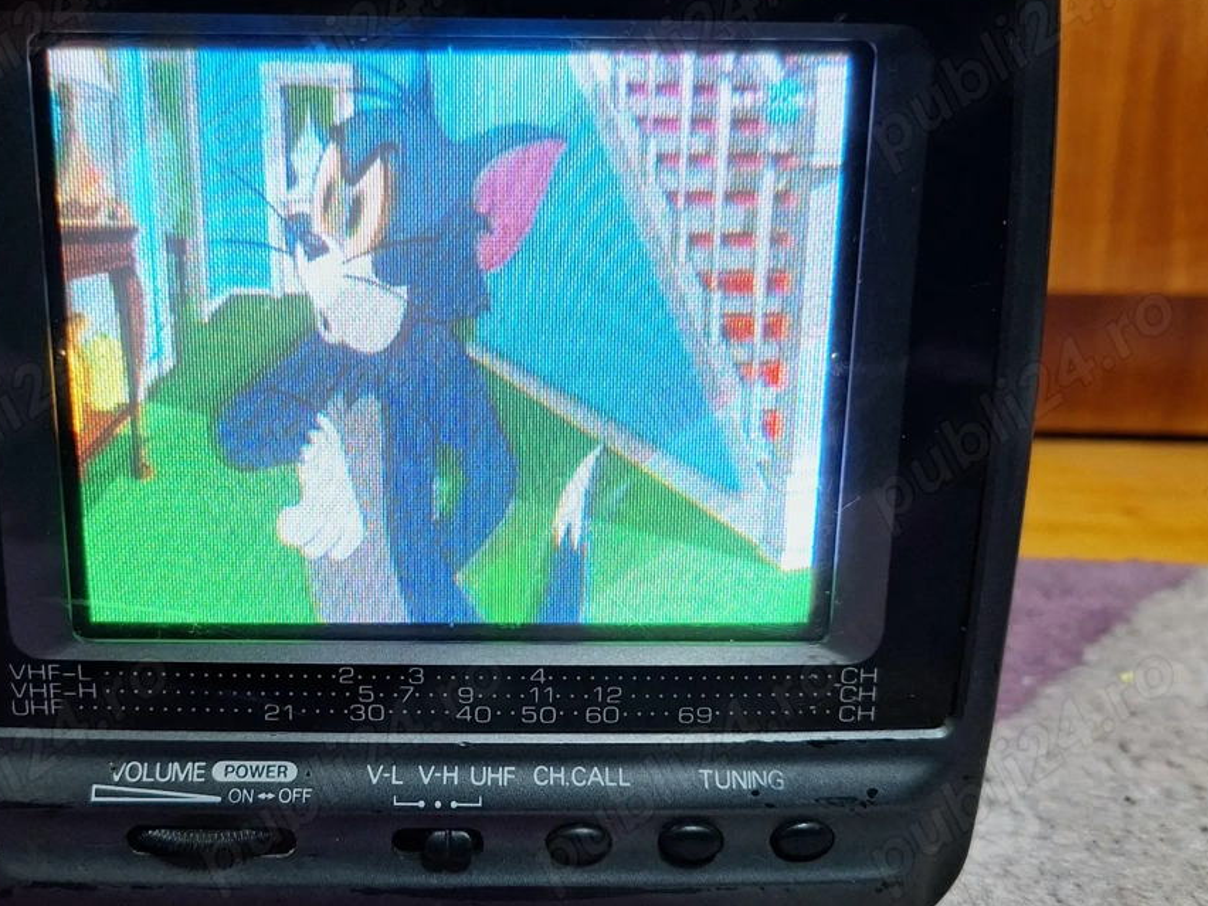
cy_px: 481
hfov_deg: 51.1
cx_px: 509
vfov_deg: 39.6
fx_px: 1256
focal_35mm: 36
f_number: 1.8
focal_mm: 5.54
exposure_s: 1/40
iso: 100
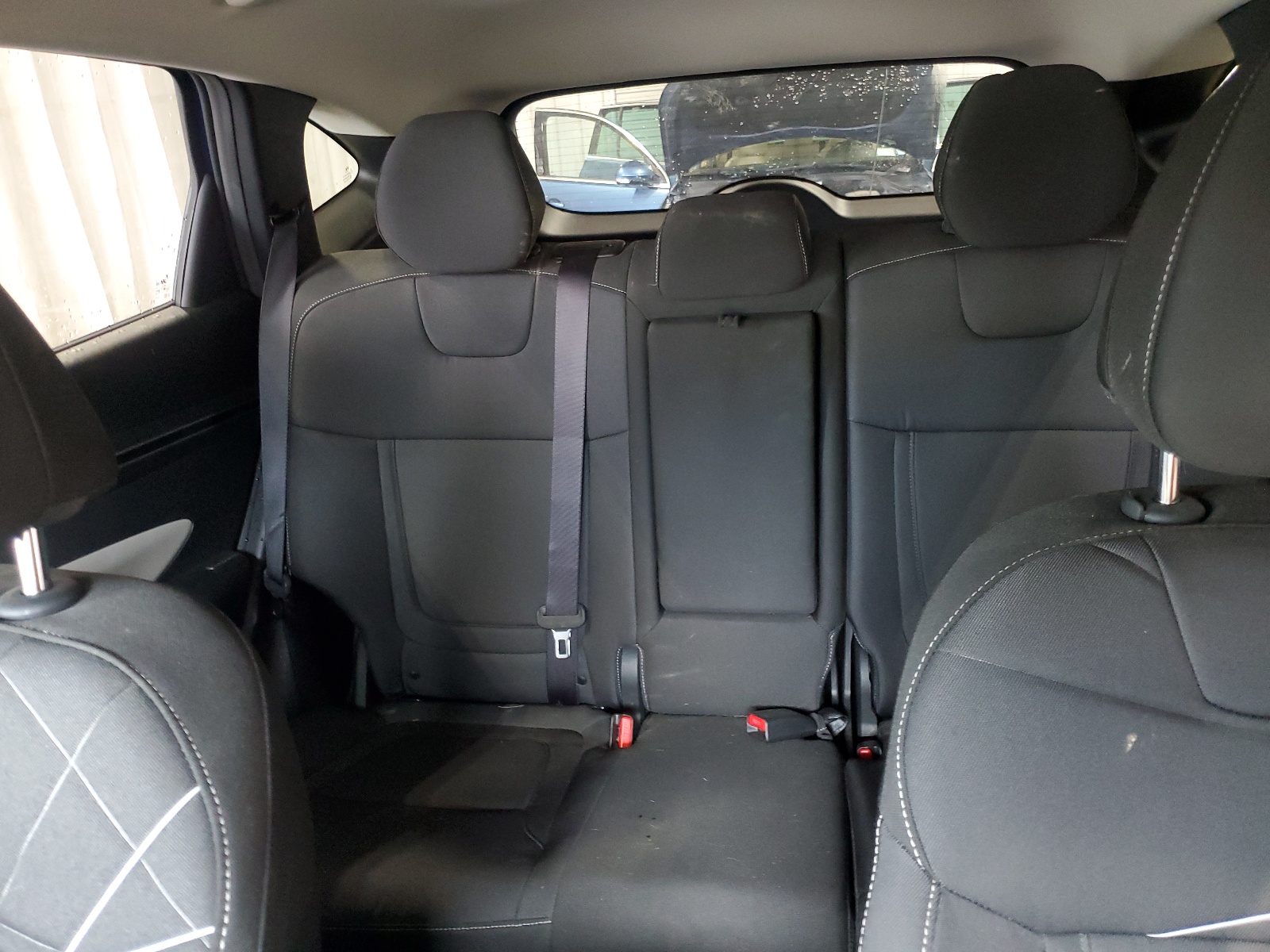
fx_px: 954
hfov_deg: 67.3
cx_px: 635
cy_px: 476
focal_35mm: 26
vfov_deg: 53.1
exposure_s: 1/17
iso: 300
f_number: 1.5
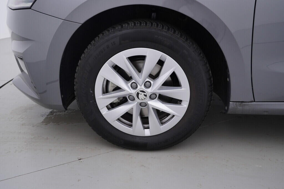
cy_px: 94
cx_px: 142
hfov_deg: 53.1
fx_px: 284
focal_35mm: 36
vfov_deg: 36.9
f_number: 4
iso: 125
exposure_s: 1/60
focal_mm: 24
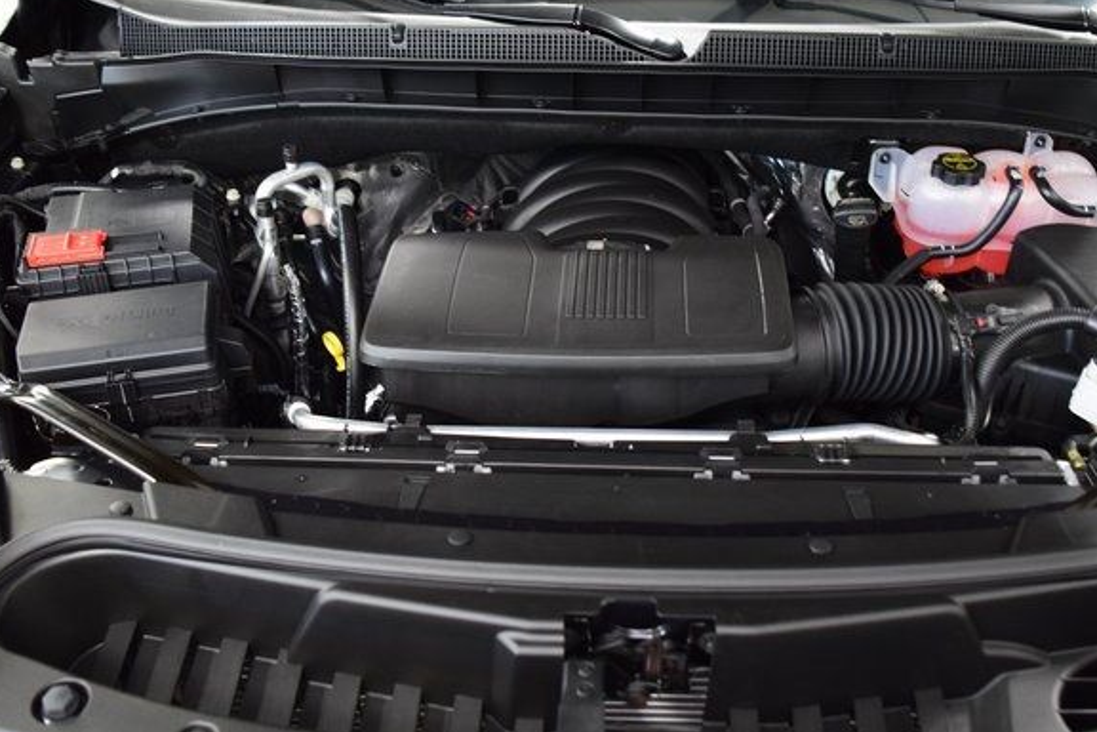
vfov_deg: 33.4
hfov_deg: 48.4
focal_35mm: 40
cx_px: 596
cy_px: 359
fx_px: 1219
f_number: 2.8
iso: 1600
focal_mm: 24
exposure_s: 1/40
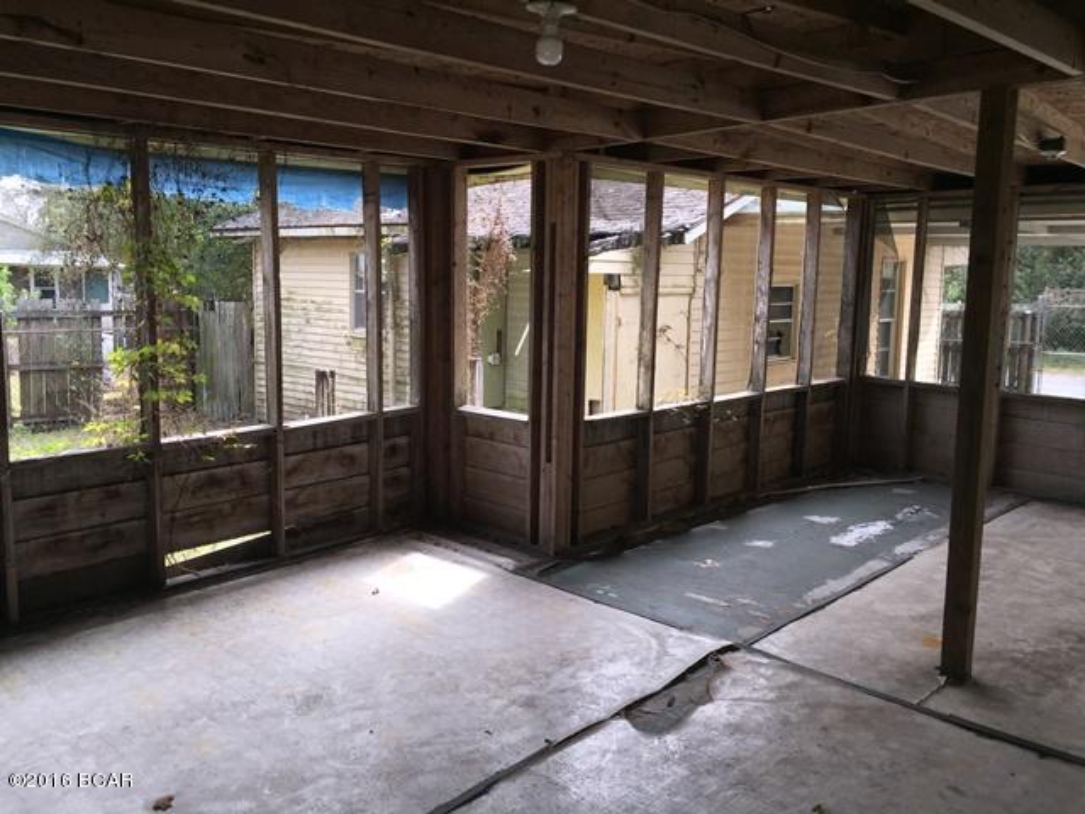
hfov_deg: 61.7
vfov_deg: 48.2
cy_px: 407
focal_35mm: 29
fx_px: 909
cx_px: 542
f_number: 2.2
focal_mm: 4.15
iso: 32
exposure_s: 1/353
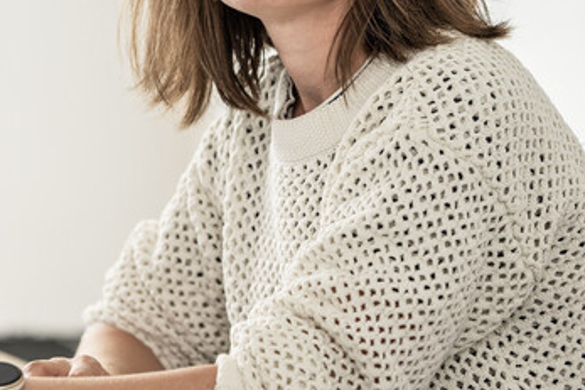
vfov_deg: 4.4
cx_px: 8
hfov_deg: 6.6
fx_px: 5051
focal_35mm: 311
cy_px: 103
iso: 1250
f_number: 3.2
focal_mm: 135
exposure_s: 1/100
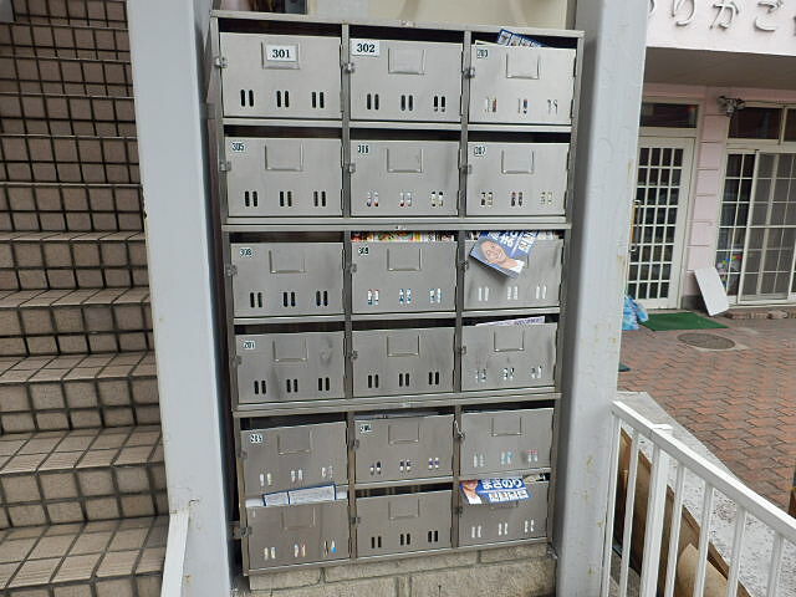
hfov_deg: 71.6
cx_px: 398
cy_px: 298
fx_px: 552
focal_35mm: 24
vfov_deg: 56.8
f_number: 3
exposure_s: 1/400
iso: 80
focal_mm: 4.2
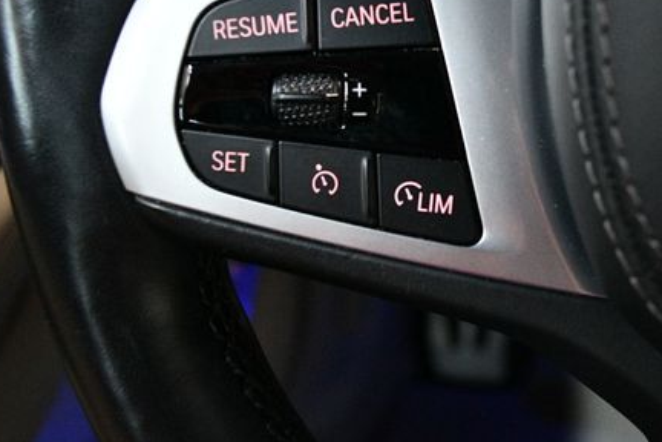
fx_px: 735
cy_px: 134
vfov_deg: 33.0
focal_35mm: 40
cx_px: 420
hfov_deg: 47.9
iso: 4500
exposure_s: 1/60
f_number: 3.5
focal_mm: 18
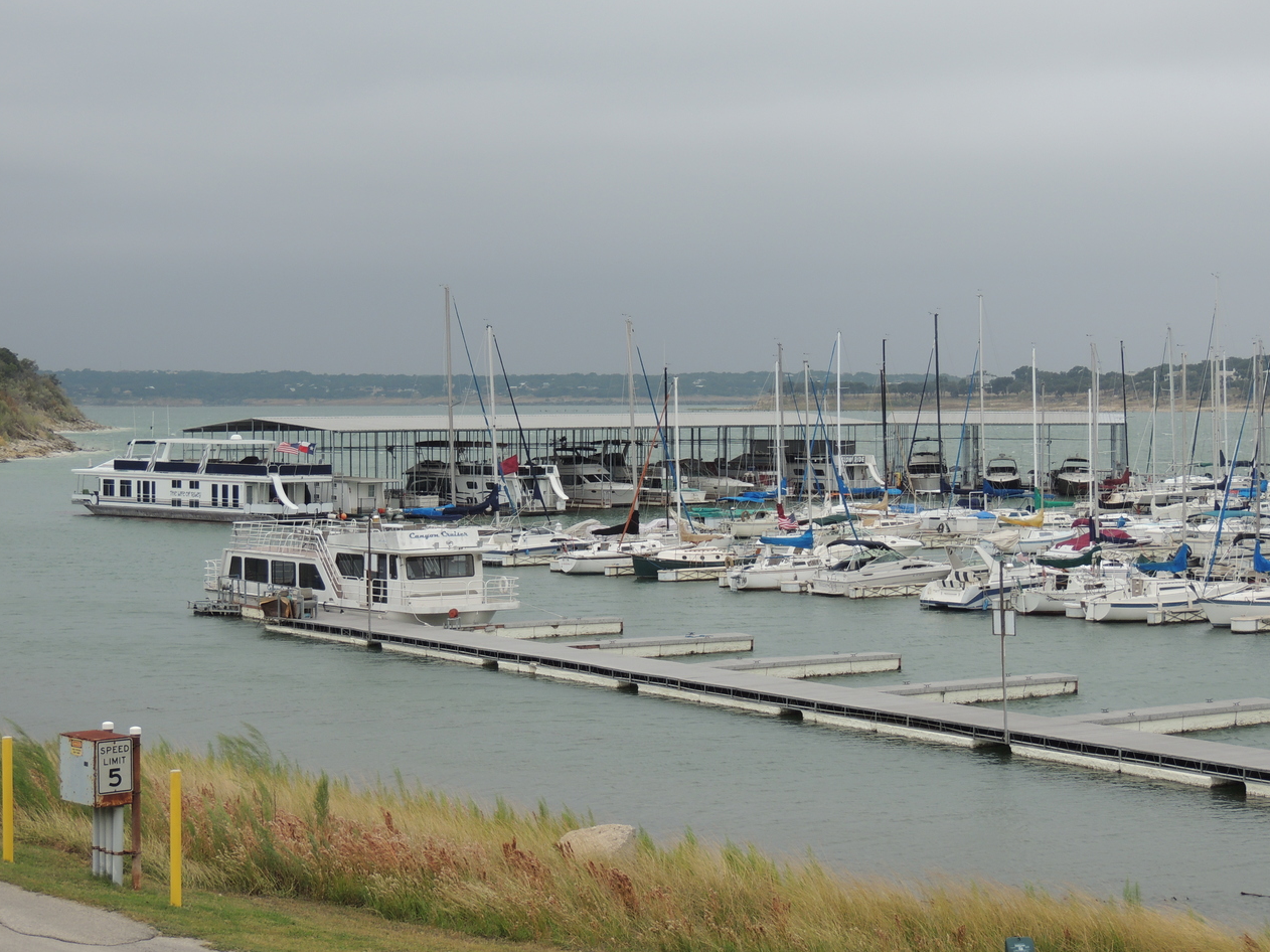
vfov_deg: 20.7
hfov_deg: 27.4
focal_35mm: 71
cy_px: 481
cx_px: 635
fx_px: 2604
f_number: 3.9
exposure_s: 1/500
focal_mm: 12.4
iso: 100
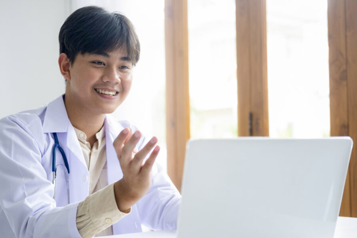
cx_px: 169
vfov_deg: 22.3
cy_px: 122
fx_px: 605
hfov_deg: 32.9
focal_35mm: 61
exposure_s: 1/160
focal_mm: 35
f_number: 2
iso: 250
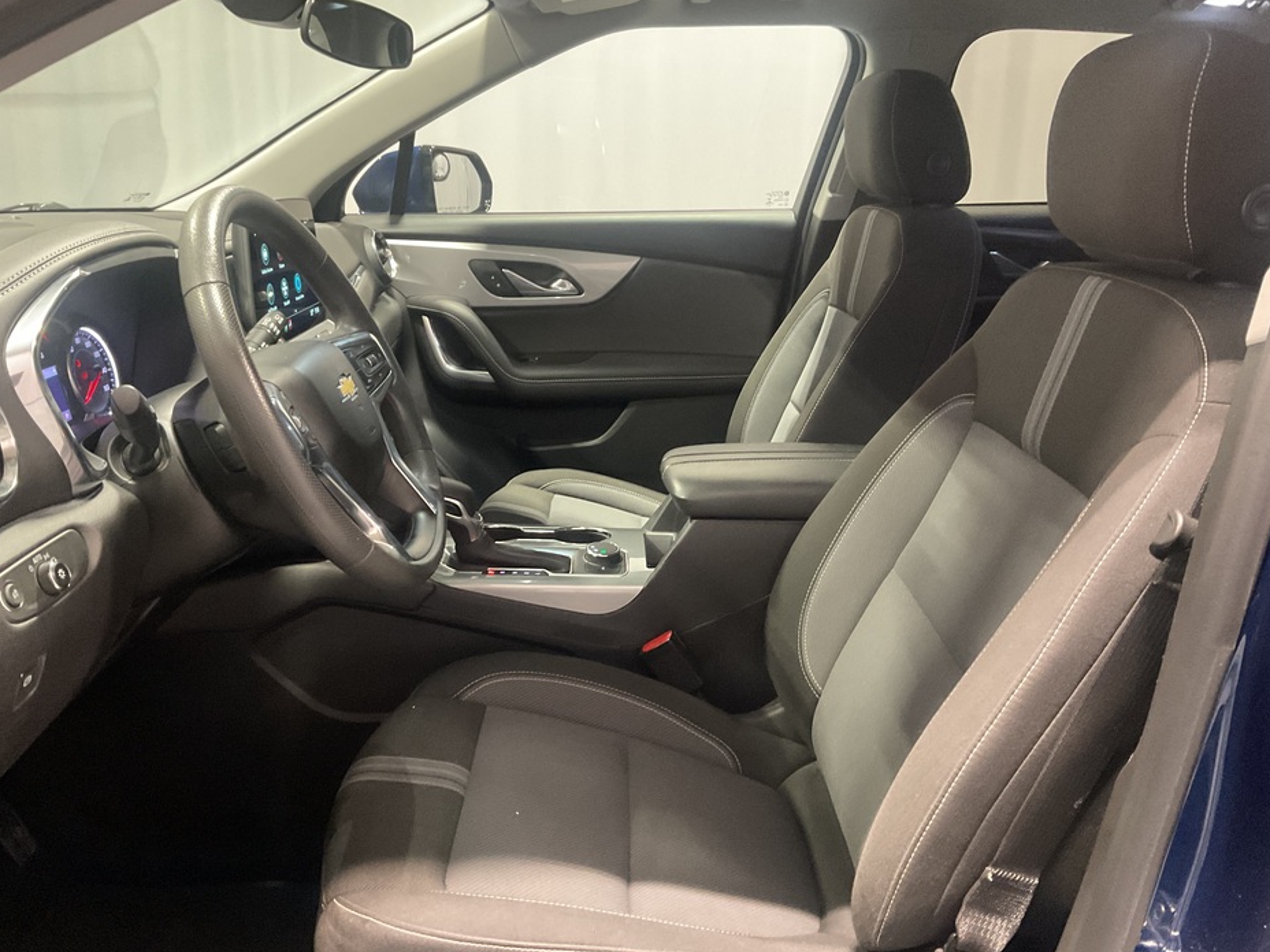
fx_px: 1101
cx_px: 620
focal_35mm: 30
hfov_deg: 60.0
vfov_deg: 46.8
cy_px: 464
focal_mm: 3
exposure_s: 1/30
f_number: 1.8
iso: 250
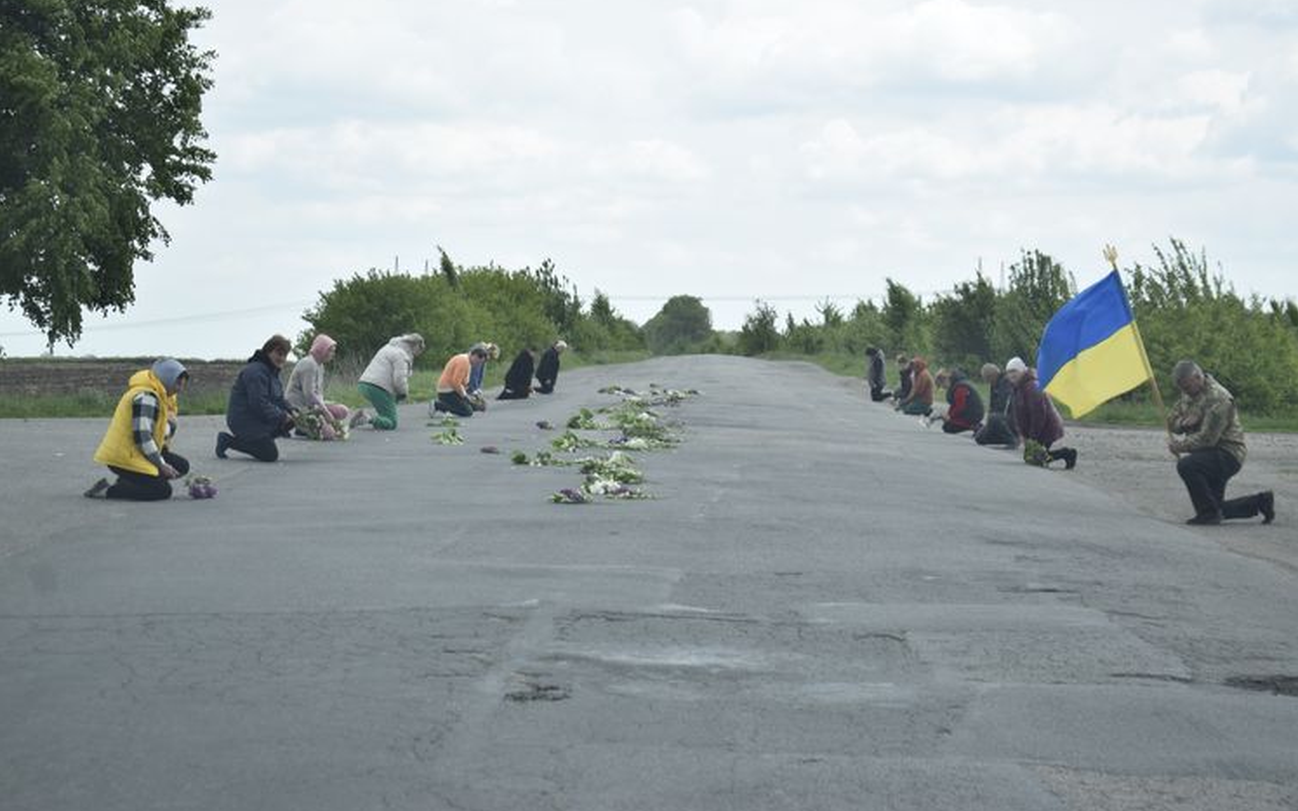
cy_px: 395
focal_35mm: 85
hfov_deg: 24.5
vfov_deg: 15.5
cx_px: 648
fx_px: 2990
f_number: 5.6
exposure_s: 1/400
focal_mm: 55
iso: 200
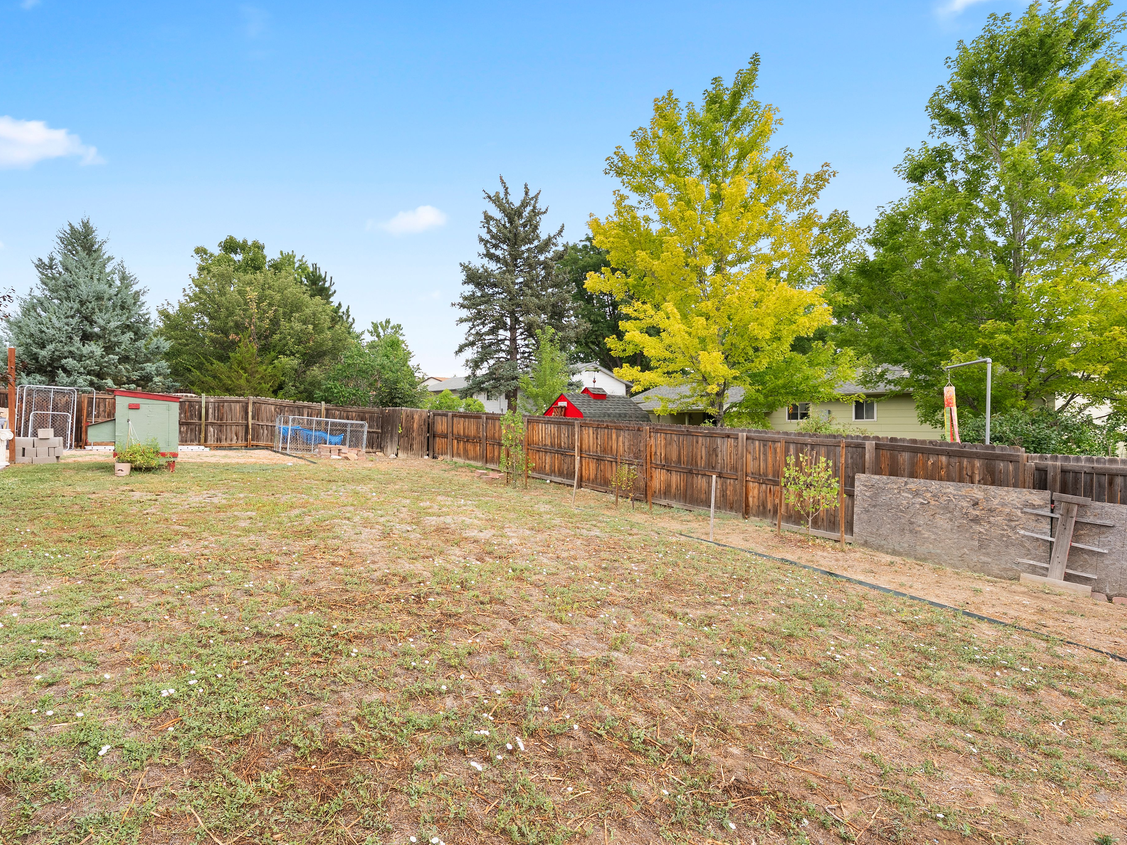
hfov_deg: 84.1
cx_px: 480
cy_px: 425
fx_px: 619
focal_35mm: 19
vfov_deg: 68.7
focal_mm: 17
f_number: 9
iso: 200
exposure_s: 1/40
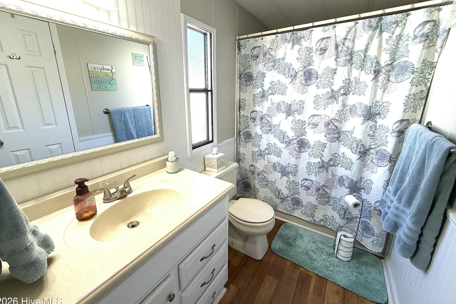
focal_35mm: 15
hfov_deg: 100.4
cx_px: 223
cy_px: 141
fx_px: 190
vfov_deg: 77.2
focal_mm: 2.22
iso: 160
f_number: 2.2
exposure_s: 1/120
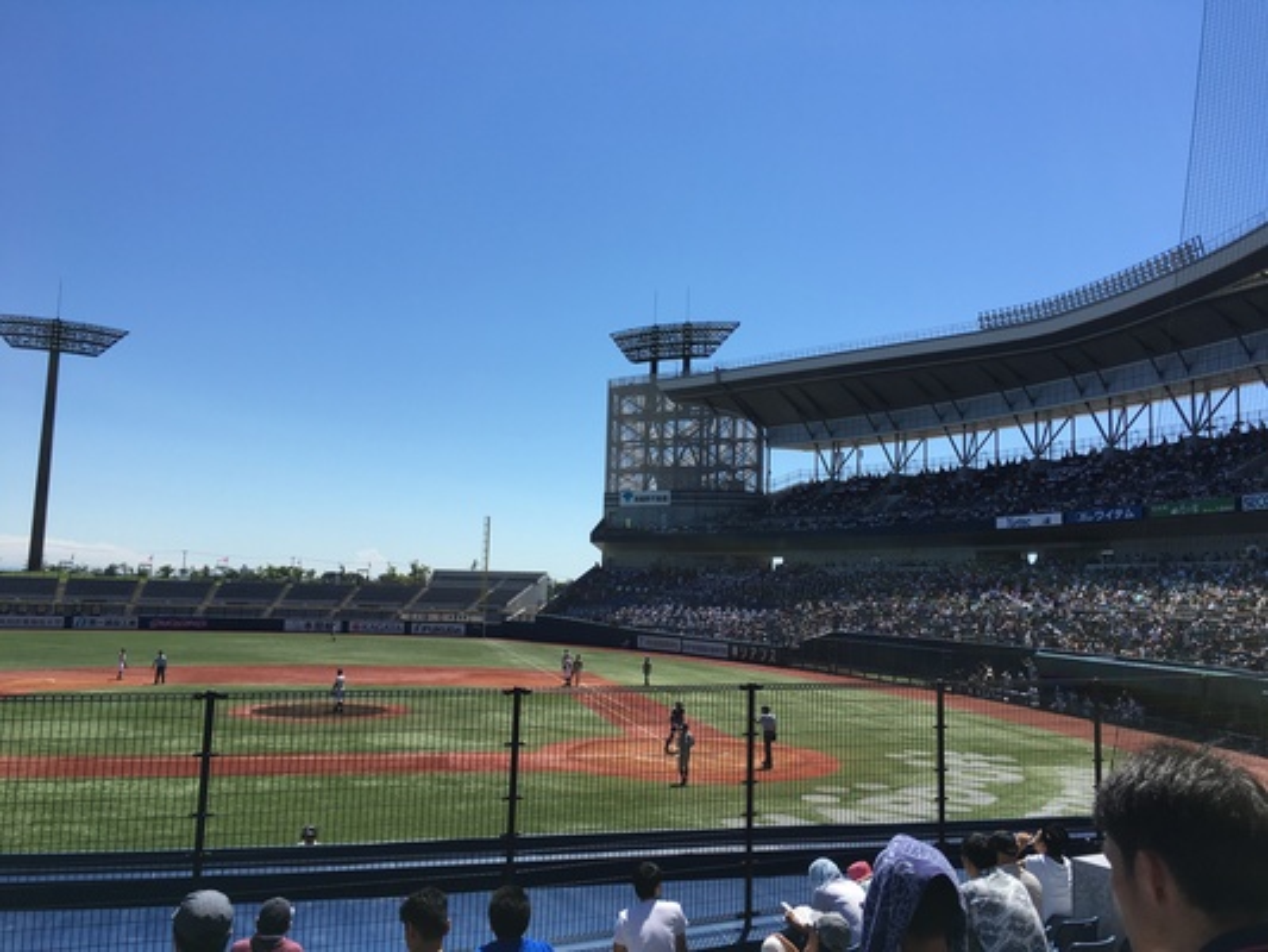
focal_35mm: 29
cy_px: 476
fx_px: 1063
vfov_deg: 48.2
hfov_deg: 61.6
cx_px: 634
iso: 25
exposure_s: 1/1876
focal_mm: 4.15
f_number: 2.2
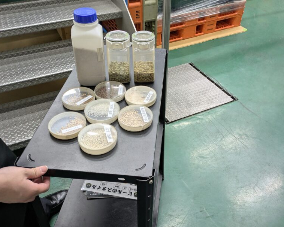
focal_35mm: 33
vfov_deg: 44.5
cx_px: 146
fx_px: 277
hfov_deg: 54.2
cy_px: 108
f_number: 1.89
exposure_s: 1/60
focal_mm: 5.43
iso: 116
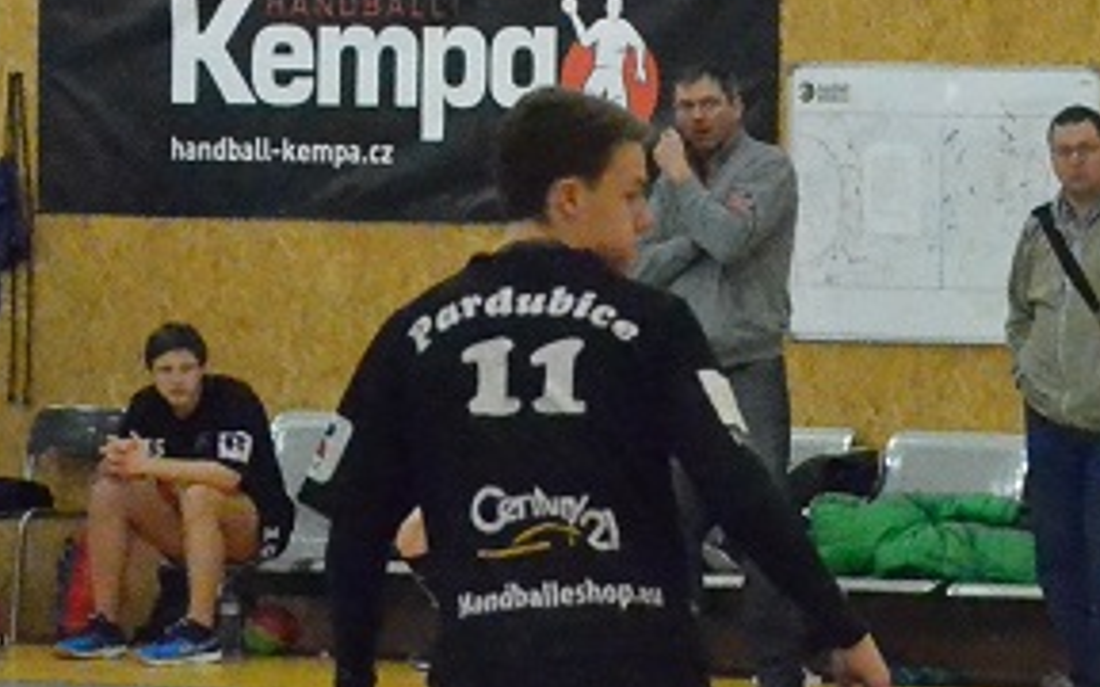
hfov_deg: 7.7
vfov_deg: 4.9
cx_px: 1677
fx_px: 8004
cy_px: 248
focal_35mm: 267
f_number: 5.6
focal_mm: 42
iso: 6400
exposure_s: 1/1000
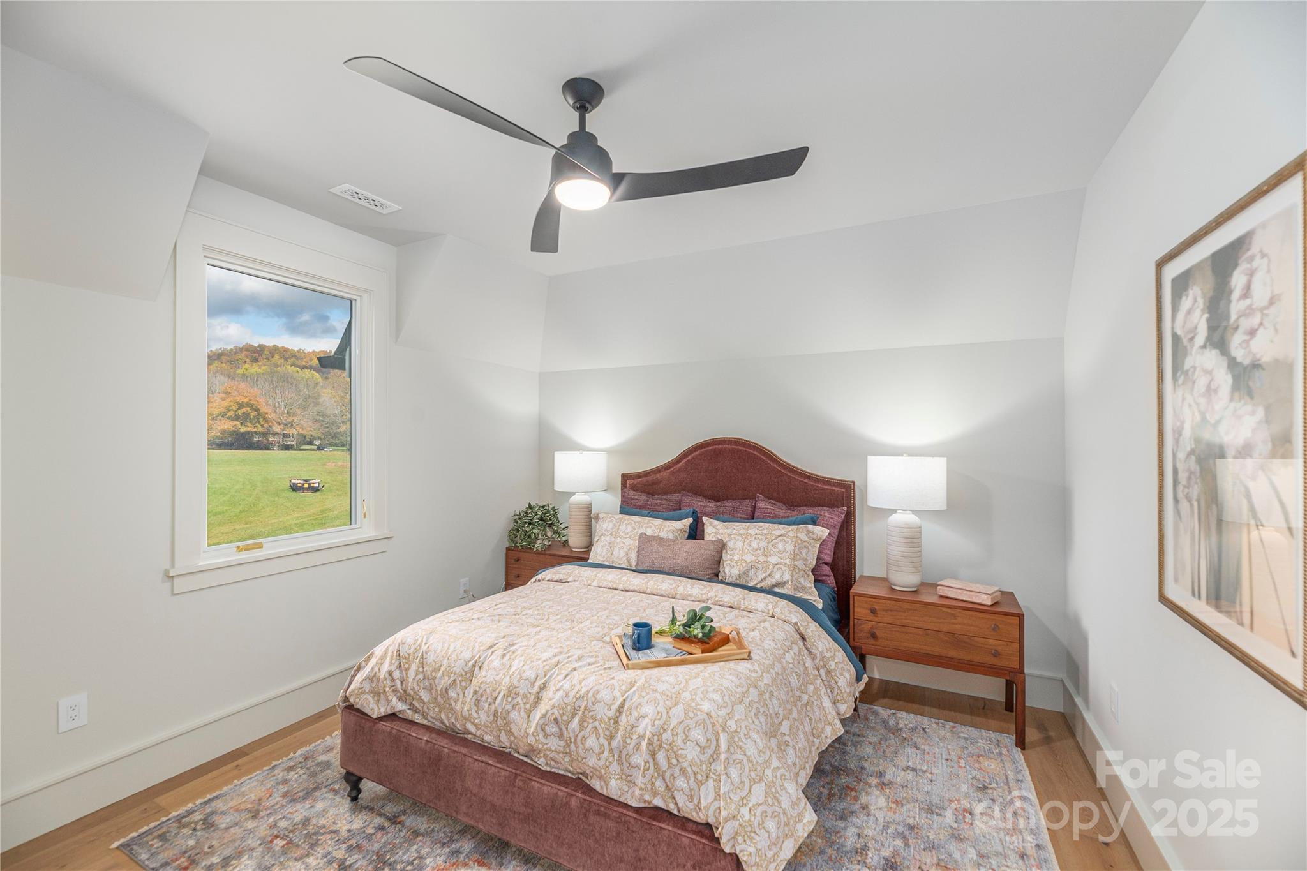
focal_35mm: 14
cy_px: 436
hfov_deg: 104.3
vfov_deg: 81.2
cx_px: 654
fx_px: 508
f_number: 7.1
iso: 320
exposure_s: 1/200
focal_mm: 14
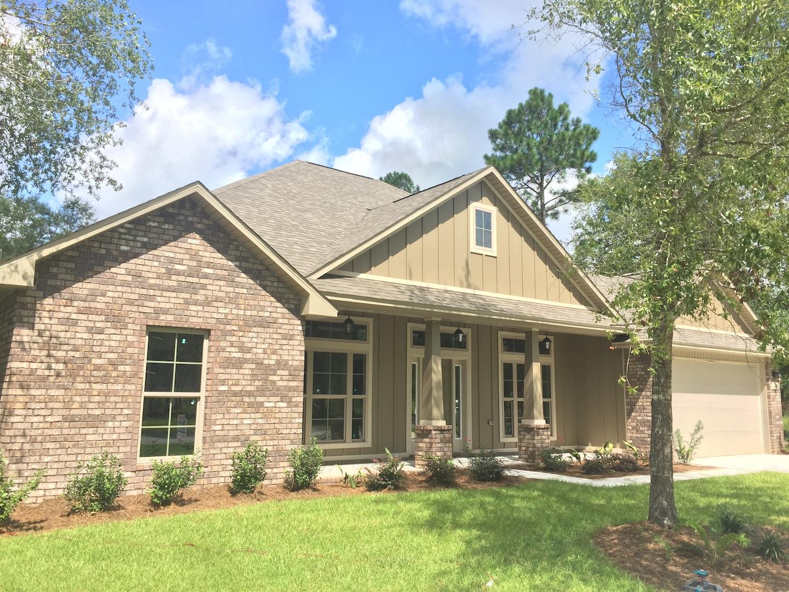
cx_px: 394
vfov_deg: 48.2
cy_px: 296
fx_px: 661
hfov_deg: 61.7
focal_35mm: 29
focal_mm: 4.15
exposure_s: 1/1014
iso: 32
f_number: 2.2
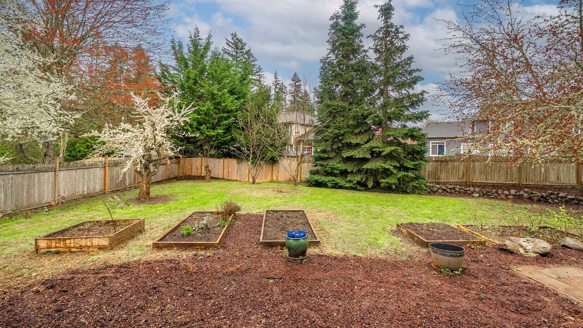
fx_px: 216
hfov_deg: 106.8
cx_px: 293
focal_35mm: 14
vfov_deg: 74.2
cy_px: 172
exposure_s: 1/80
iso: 80
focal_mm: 13
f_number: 7.1
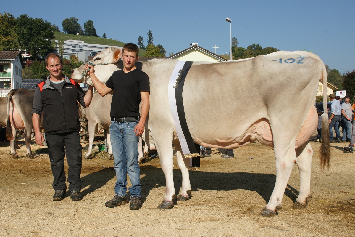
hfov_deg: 49.6
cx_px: 178
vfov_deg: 34.2
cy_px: 118
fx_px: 385
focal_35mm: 39
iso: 200
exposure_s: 1/320
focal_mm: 26
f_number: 11
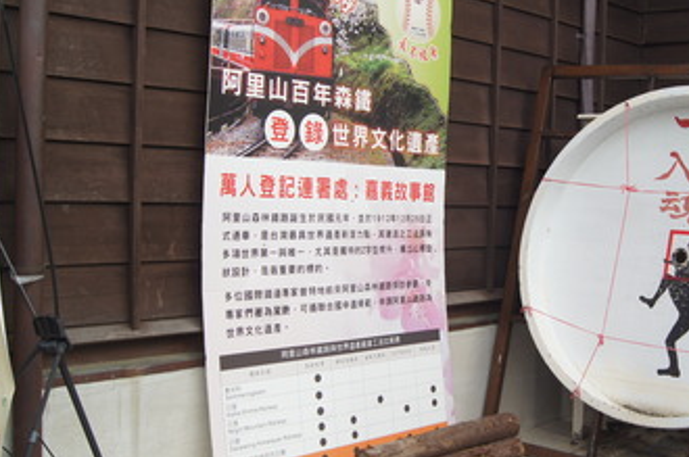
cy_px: 192
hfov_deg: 39.4
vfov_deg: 27.4
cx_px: 510
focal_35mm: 49
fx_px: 936
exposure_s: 1/125
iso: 100
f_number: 7.1
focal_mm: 18
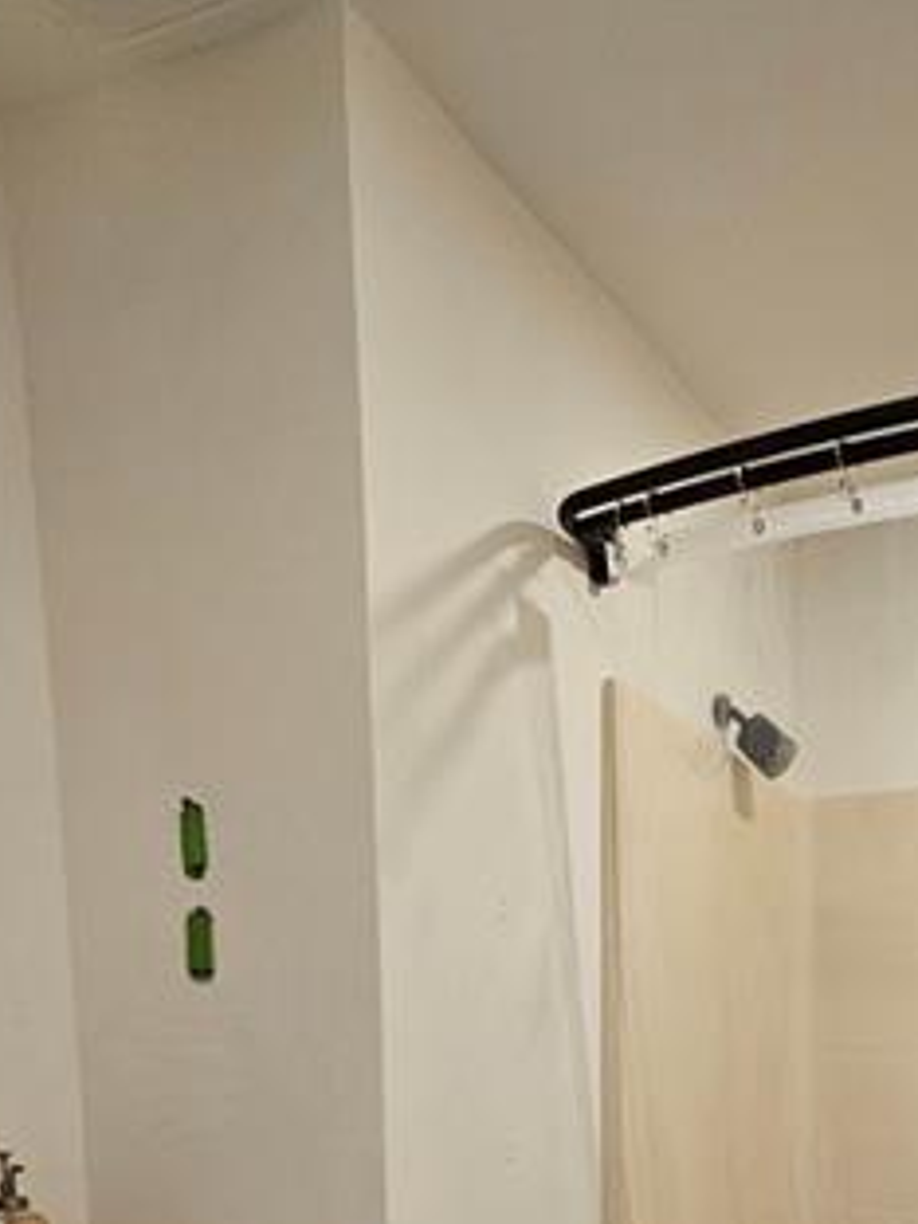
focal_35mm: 32
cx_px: 820
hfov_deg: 40.9
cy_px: 1346
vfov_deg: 43.8
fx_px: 1131
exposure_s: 1/60
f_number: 2.2
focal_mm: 2.2
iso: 125
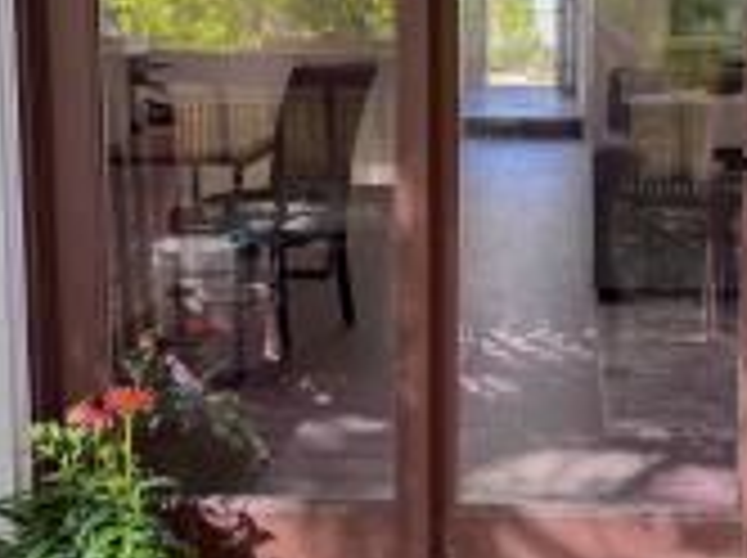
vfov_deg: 24.8
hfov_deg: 32.8
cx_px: 526
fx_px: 1250
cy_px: 130
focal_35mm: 58
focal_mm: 6.76
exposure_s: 1/160
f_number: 1.8
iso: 80
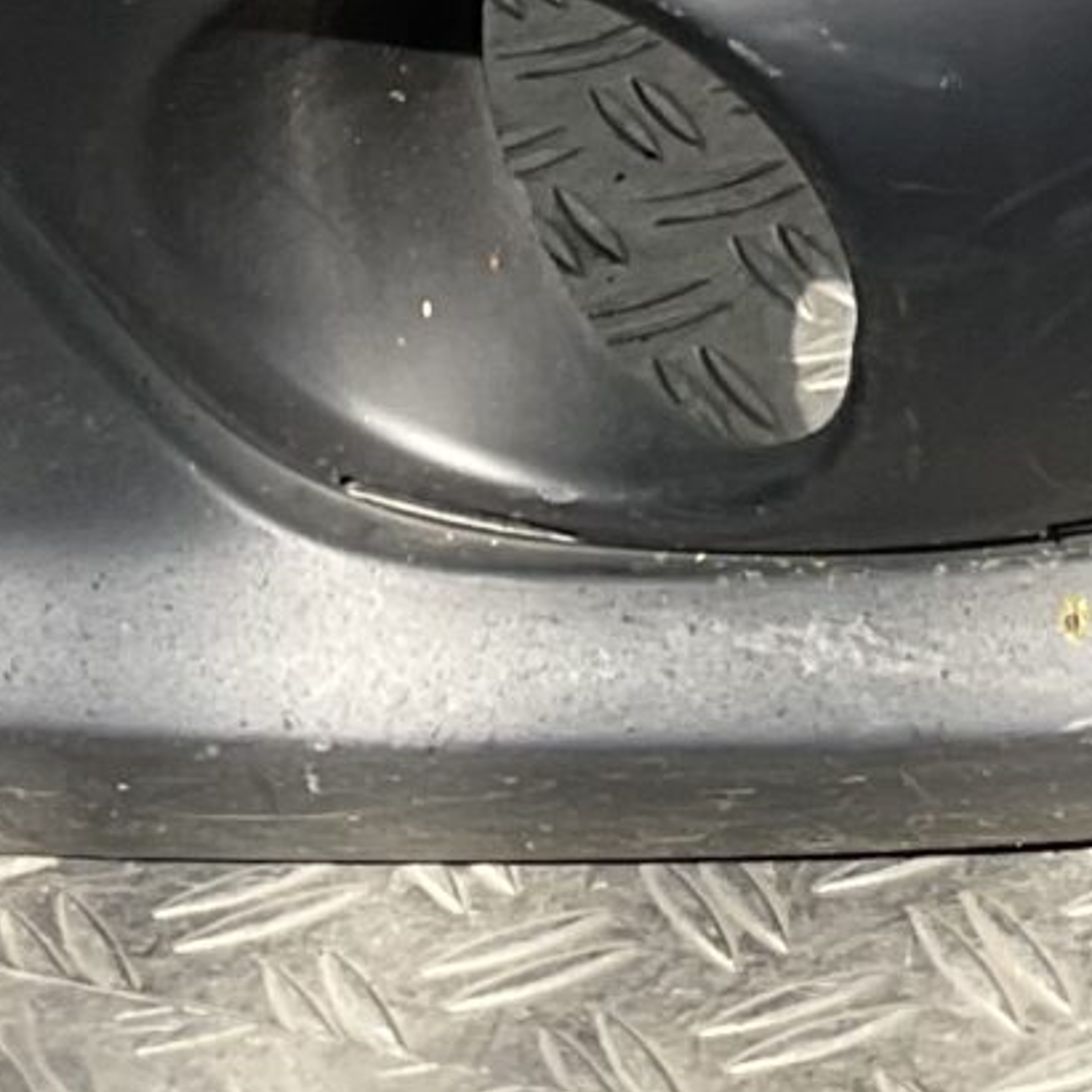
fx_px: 5710
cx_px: 642
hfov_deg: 10.9
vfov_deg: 10.3
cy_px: -898
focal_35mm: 160
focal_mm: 3
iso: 16
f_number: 1.8
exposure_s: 1/365
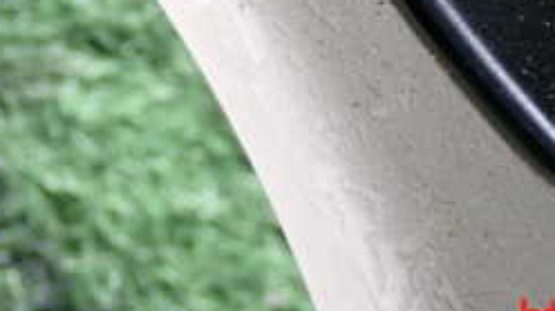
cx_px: 354
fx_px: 2250
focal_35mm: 153
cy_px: -154
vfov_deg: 7.8
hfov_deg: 14.0
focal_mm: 10.35
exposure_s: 1/160
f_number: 3.5
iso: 800
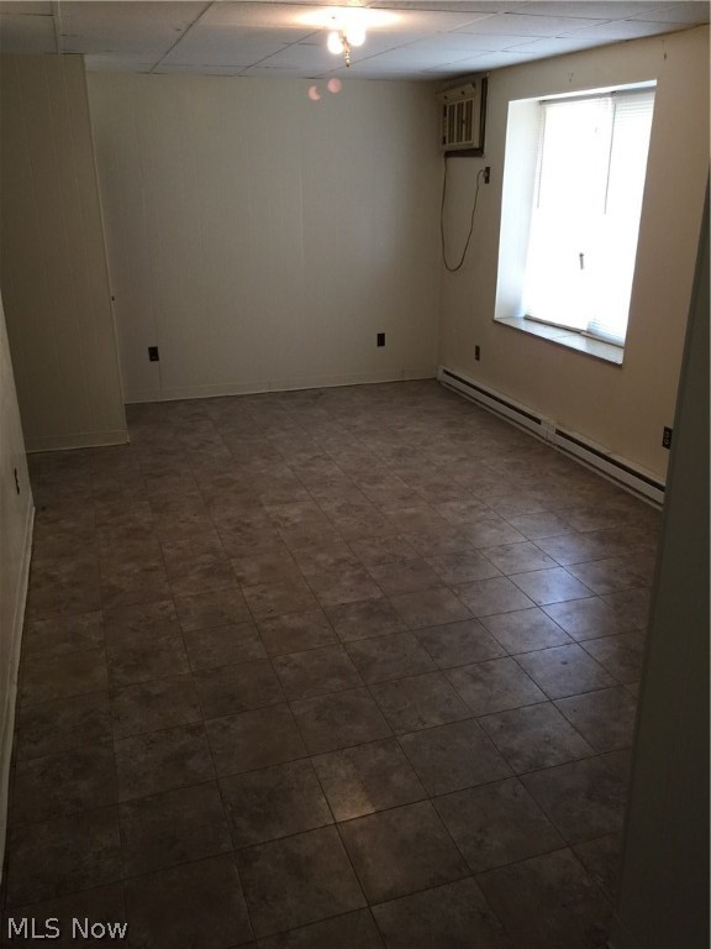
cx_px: 356
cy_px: 474
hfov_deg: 48.2
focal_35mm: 29
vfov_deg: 61.7
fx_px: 794
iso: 50
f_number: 2.2
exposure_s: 1/30
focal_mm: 4.15
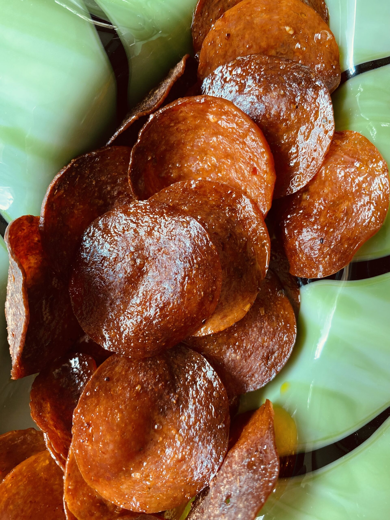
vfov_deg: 67.3
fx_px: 391
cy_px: 260
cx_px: 195
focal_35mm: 26
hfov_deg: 53.1
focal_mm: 4.25
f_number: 1.8
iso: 125
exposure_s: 1/104
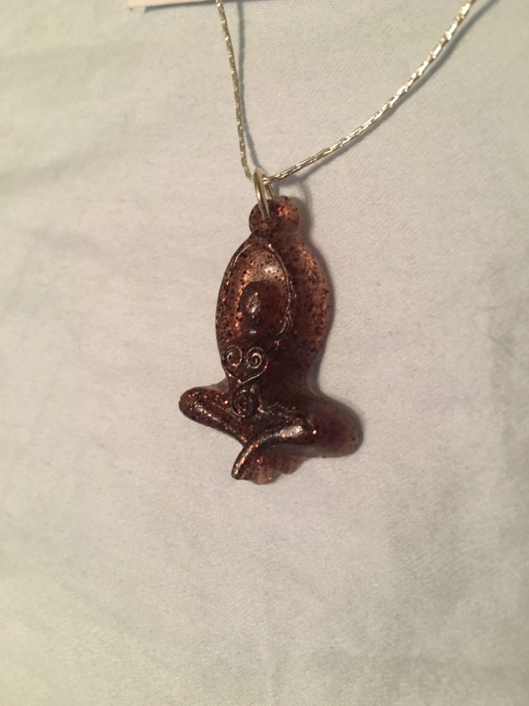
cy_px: 350
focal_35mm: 30
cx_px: 273
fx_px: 612
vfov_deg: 60.0
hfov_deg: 46.8
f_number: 2.2
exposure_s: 1/24
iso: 200
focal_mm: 4.15
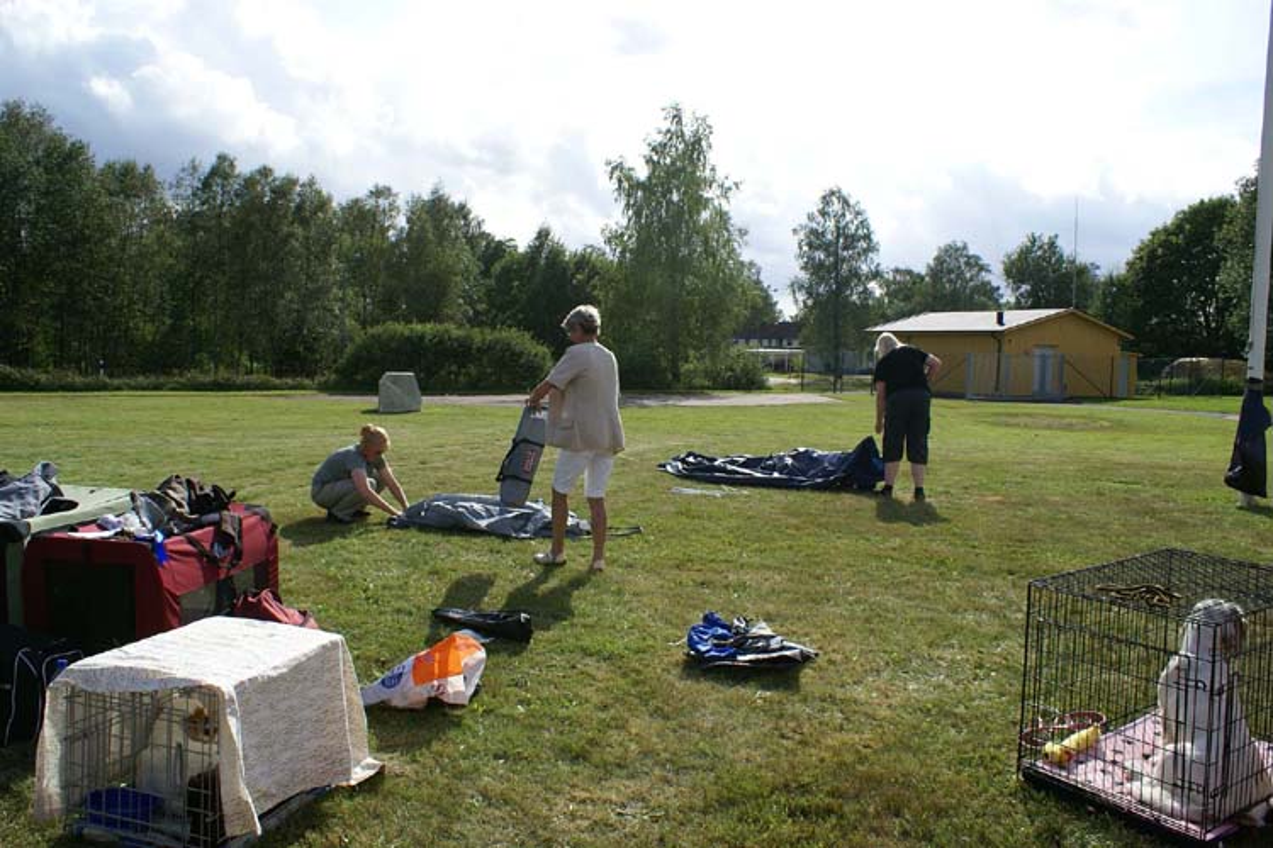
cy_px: 424
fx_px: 955
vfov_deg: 47.9
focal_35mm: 27
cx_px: 636
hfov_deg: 67.4
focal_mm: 18
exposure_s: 1/200
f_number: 10
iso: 100
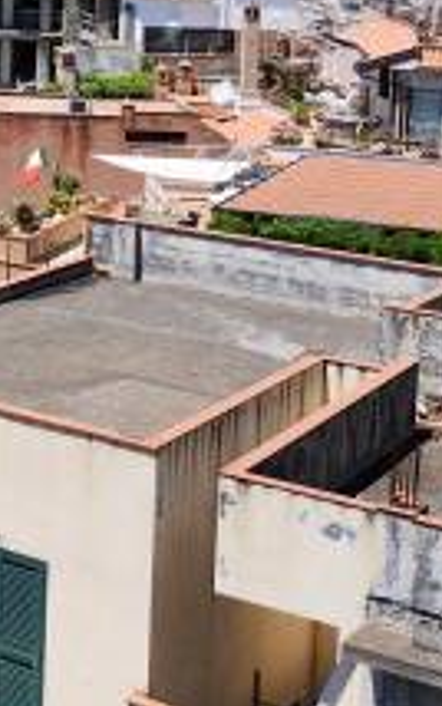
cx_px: -647
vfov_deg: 21.9
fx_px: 1752
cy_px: -13
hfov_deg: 11.6
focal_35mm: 91
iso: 25
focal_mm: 5.54
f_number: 1.8
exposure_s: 1/1399
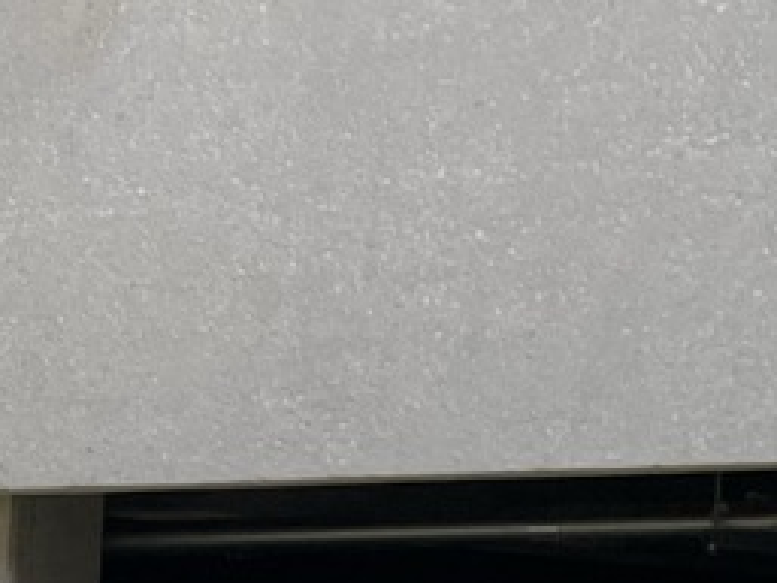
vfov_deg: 8.7
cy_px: 1184
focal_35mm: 162
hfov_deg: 9.9
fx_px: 3638
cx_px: -1367
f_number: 1.6
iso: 32
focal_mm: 4.2
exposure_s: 1/1511
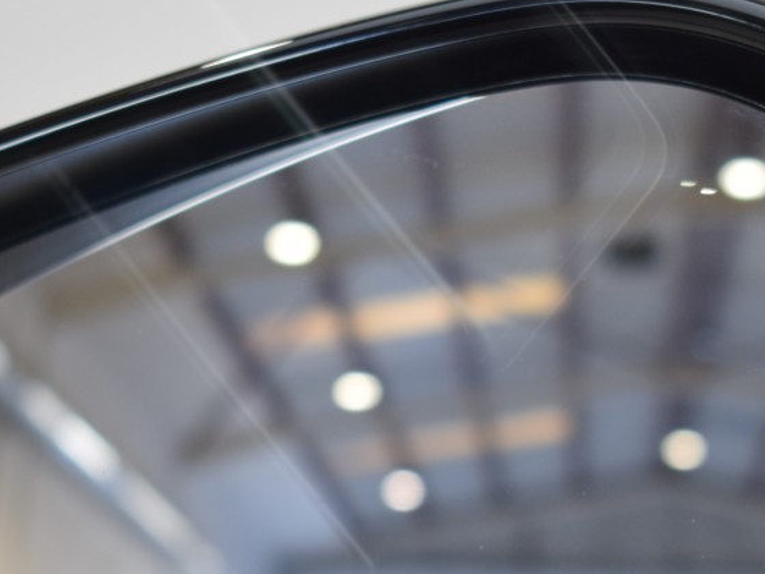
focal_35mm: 163
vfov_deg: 9.1
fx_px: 3603
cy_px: 512
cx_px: 402
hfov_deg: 12.1
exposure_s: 1/60
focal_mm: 42
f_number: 5
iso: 400
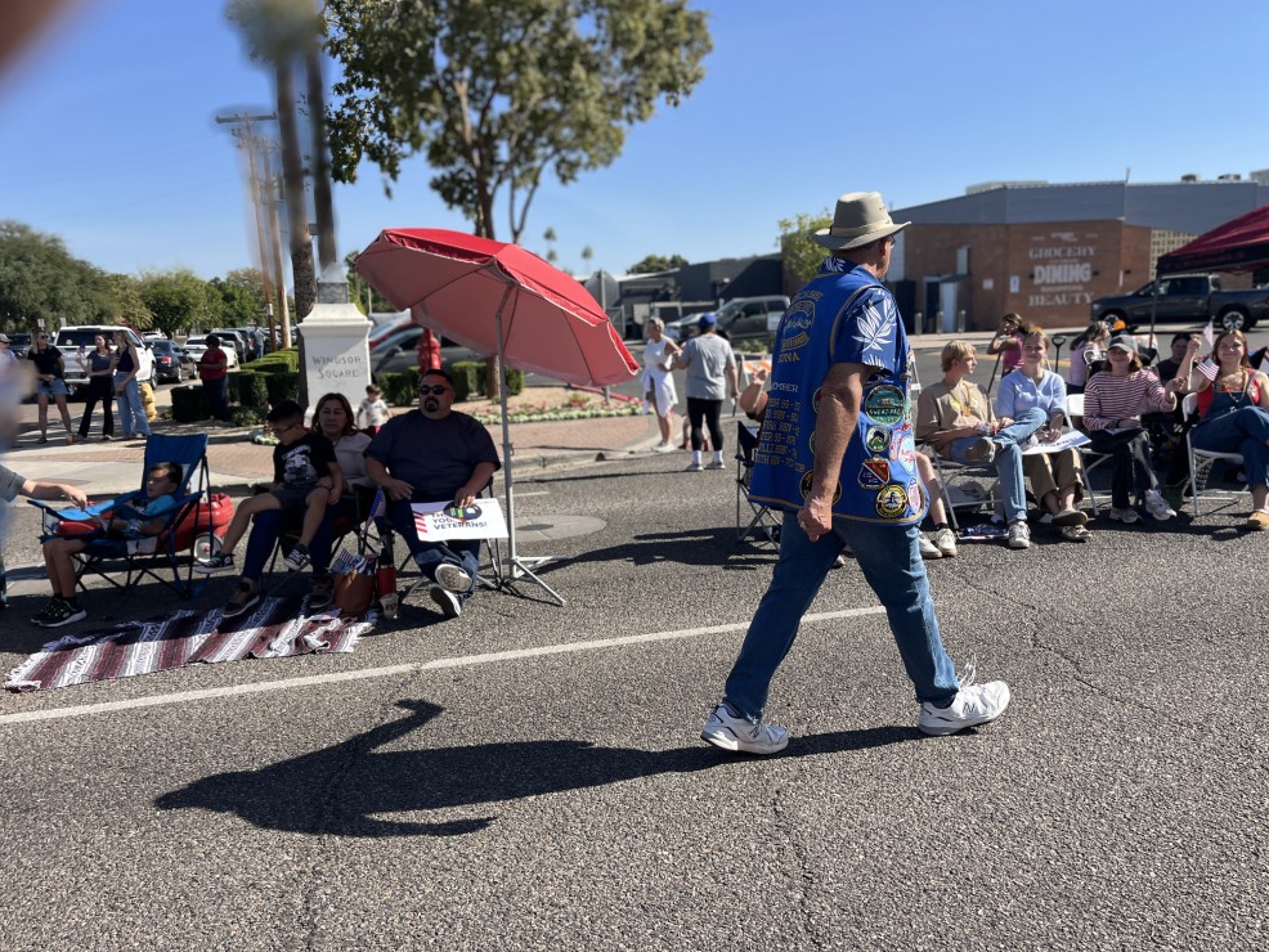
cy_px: 467
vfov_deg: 51.4
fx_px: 990
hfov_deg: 65.3
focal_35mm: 27
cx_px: 620
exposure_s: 1/2632
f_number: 1.6
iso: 50
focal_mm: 5.1
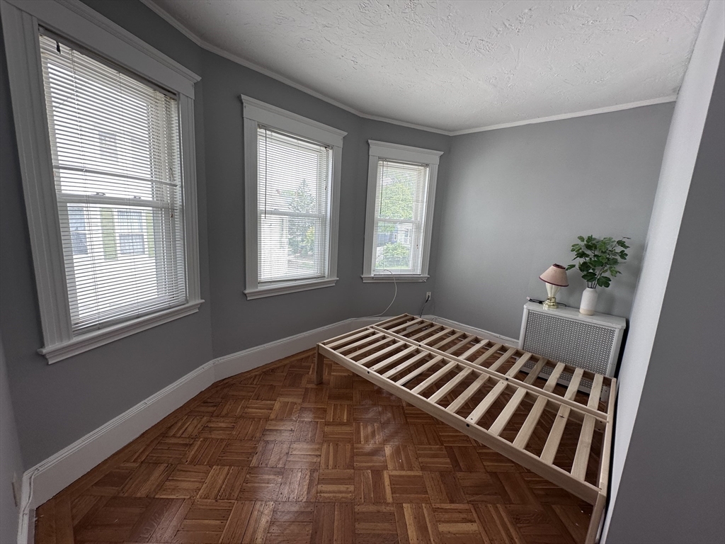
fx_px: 293
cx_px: 362
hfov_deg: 102.1
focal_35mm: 14
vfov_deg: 85.7
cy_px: 272
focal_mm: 2.22
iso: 50
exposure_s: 1/99
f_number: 2.2
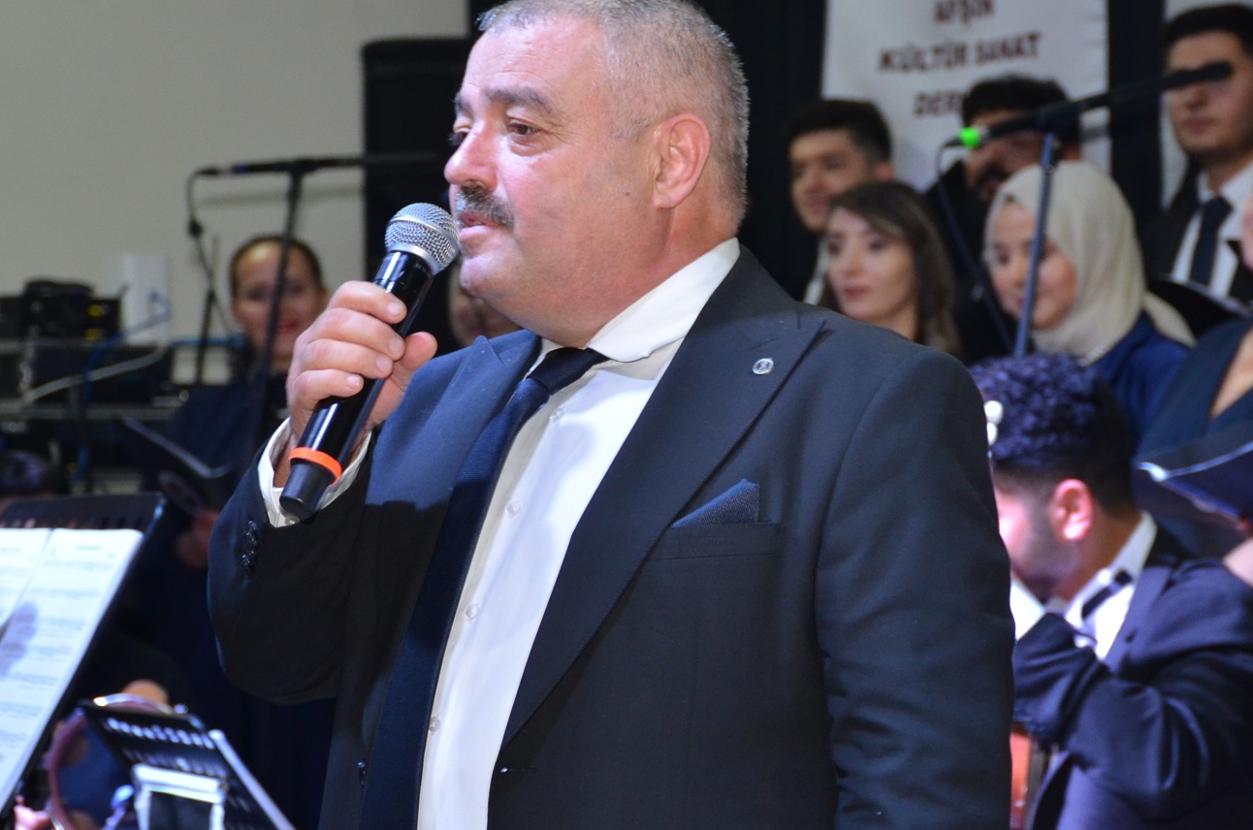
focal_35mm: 130
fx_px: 4516
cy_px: 349
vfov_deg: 10.5
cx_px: 664
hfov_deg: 15.8
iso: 800
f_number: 4.8
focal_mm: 56
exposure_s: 1/60
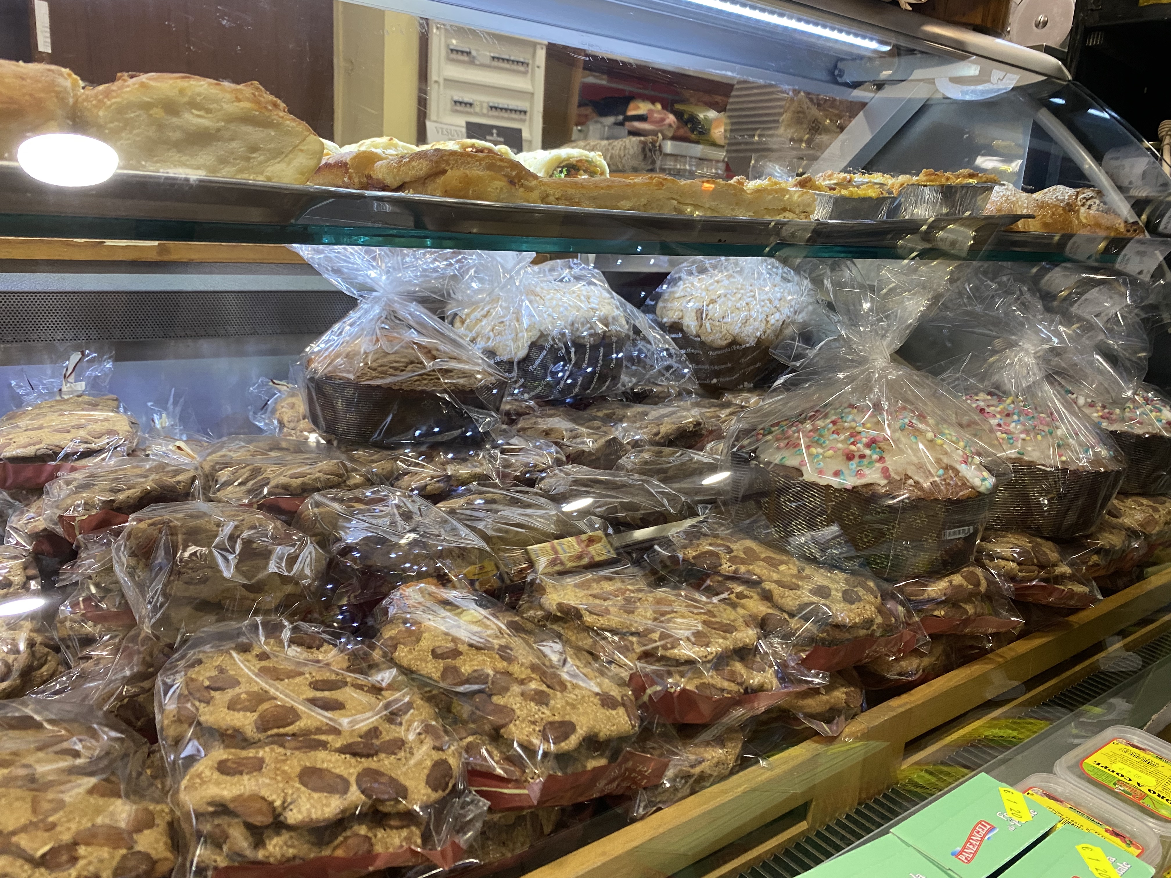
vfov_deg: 53.1
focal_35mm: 26
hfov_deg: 67.3
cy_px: 439
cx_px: 586
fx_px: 880
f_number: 1.8
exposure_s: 1/50
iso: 200
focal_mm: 4.25
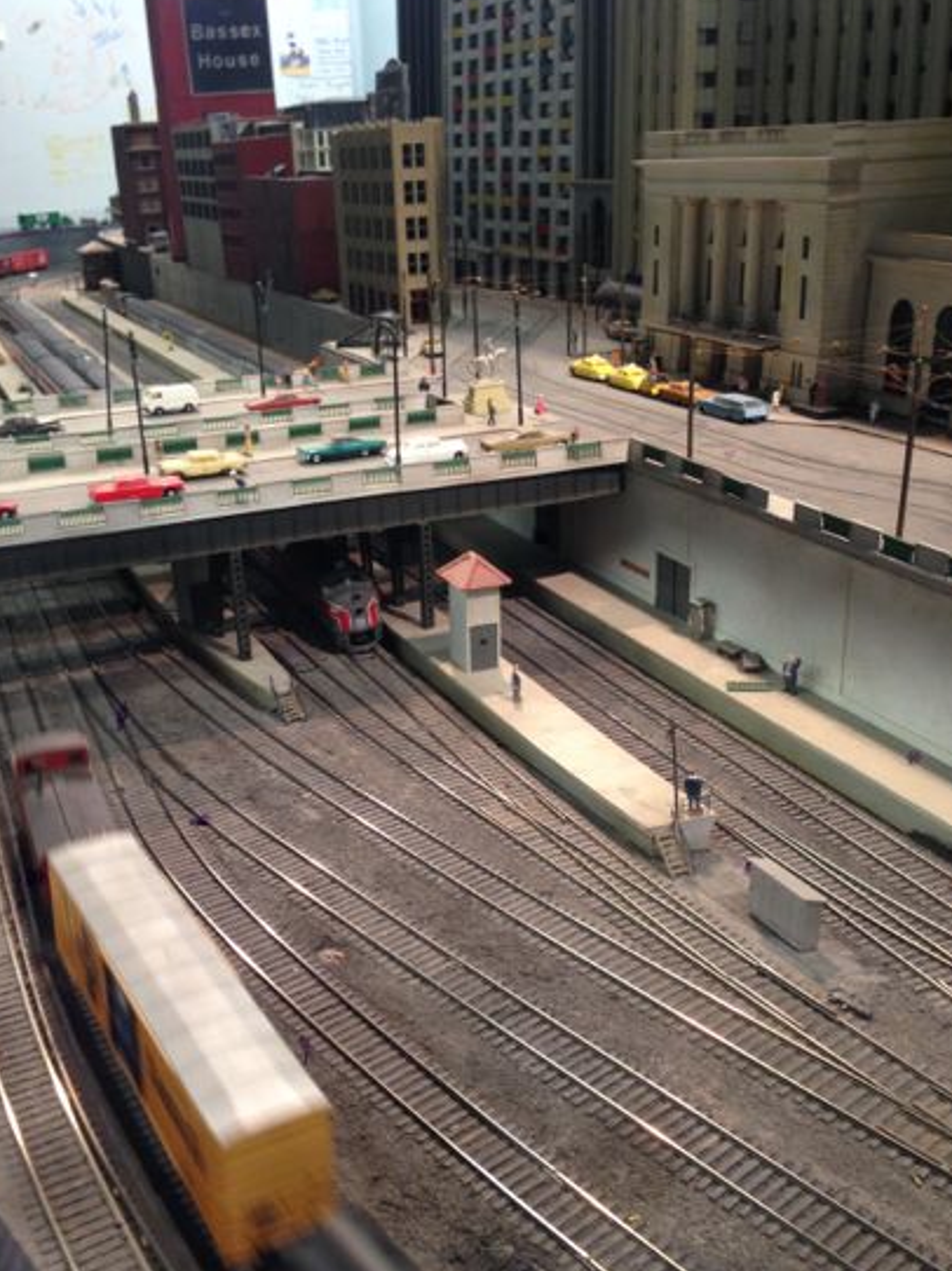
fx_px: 1431
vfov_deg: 47.9
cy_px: 675
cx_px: 424
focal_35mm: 39
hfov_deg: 36.8
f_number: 2.4
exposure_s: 1/20
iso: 100
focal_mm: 4.12
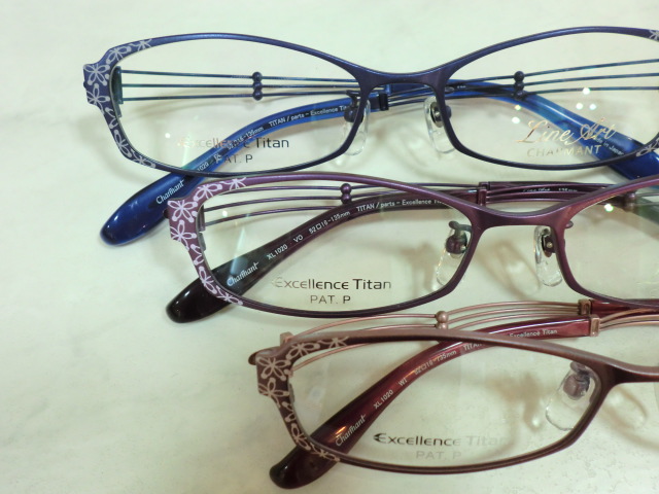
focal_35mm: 32
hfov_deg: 56.8
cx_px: 330
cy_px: 247
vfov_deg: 44.2
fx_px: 609
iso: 200
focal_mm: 5.8
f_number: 3.5
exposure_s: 1/60
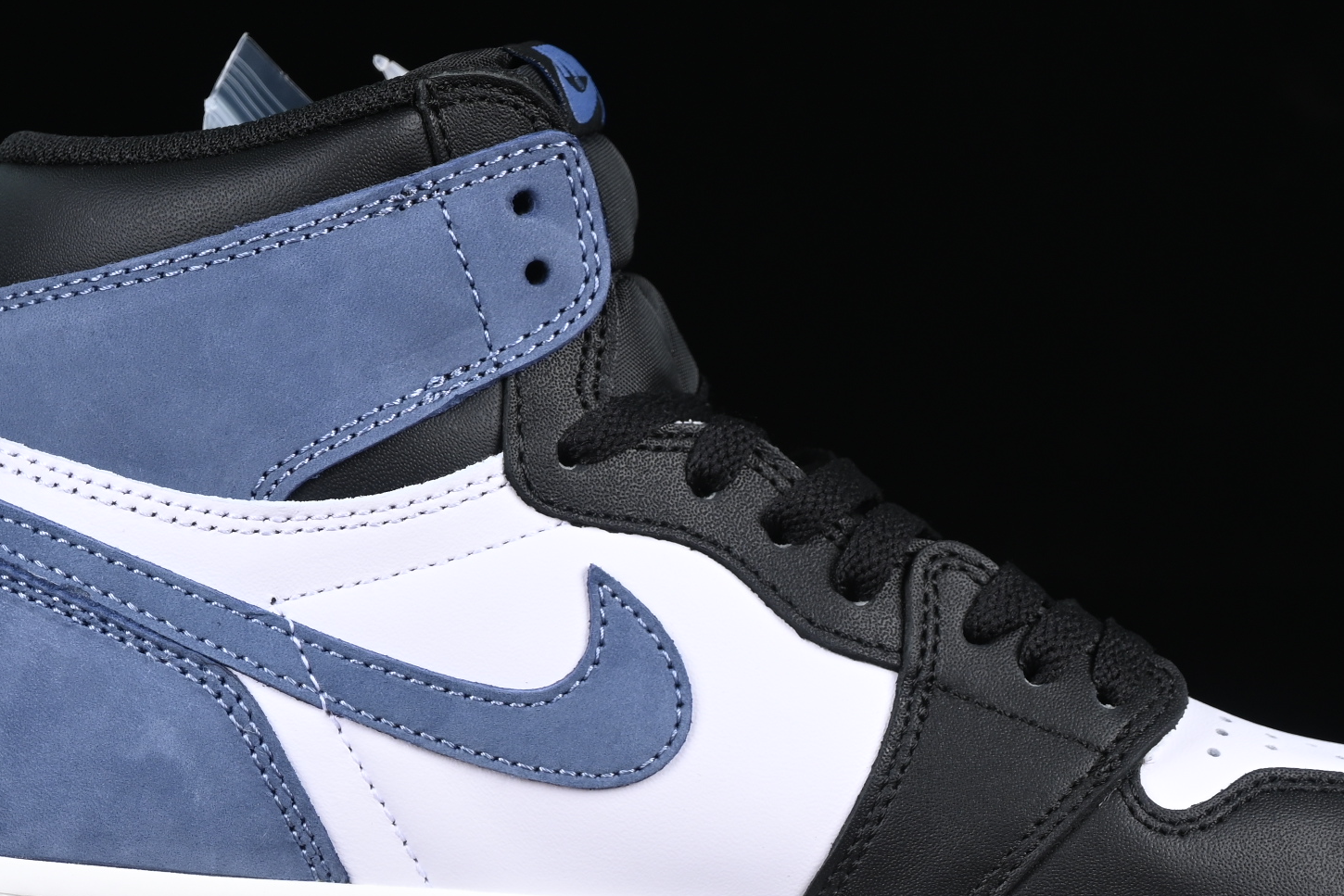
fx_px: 5376
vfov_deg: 9.5
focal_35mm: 144
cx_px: 745
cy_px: 561
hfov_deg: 14.2
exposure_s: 1/60
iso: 160
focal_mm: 50
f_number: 7.1
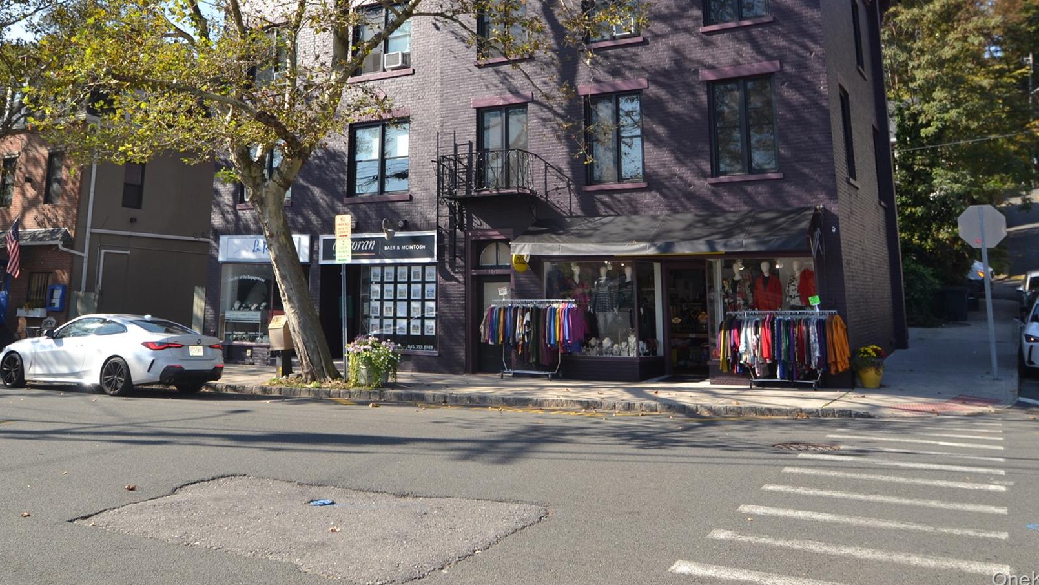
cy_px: 154
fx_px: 882
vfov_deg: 35.9
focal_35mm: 32
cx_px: 462
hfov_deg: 60.9
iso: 100
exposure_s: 1/200
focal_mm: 16
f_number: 5.6
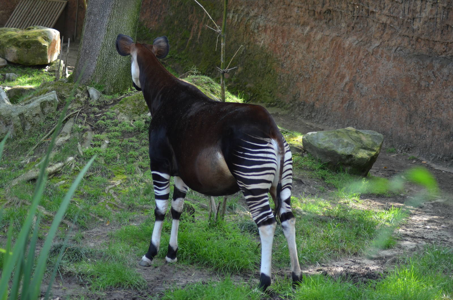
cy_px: 150
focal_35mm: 105
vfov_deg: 13.0
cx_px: 226
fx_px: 1319
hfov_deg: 19.5
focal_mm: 70
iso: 640
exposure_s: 1/250
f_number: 4
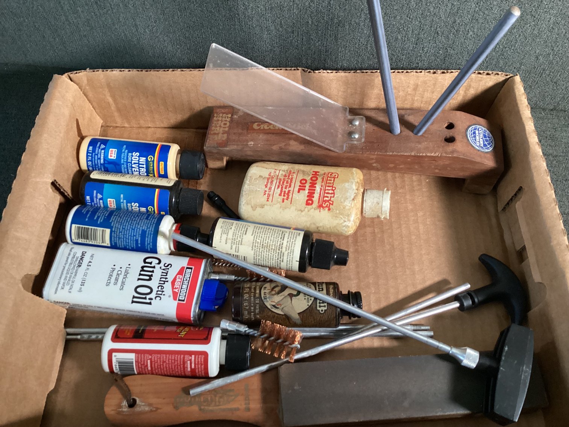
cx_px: 284
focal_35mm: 31
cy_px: 214
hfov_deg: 58.3
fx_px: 510
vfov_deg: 45.4
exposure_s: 1/40
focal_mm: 3.3
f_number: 2.4
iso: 320
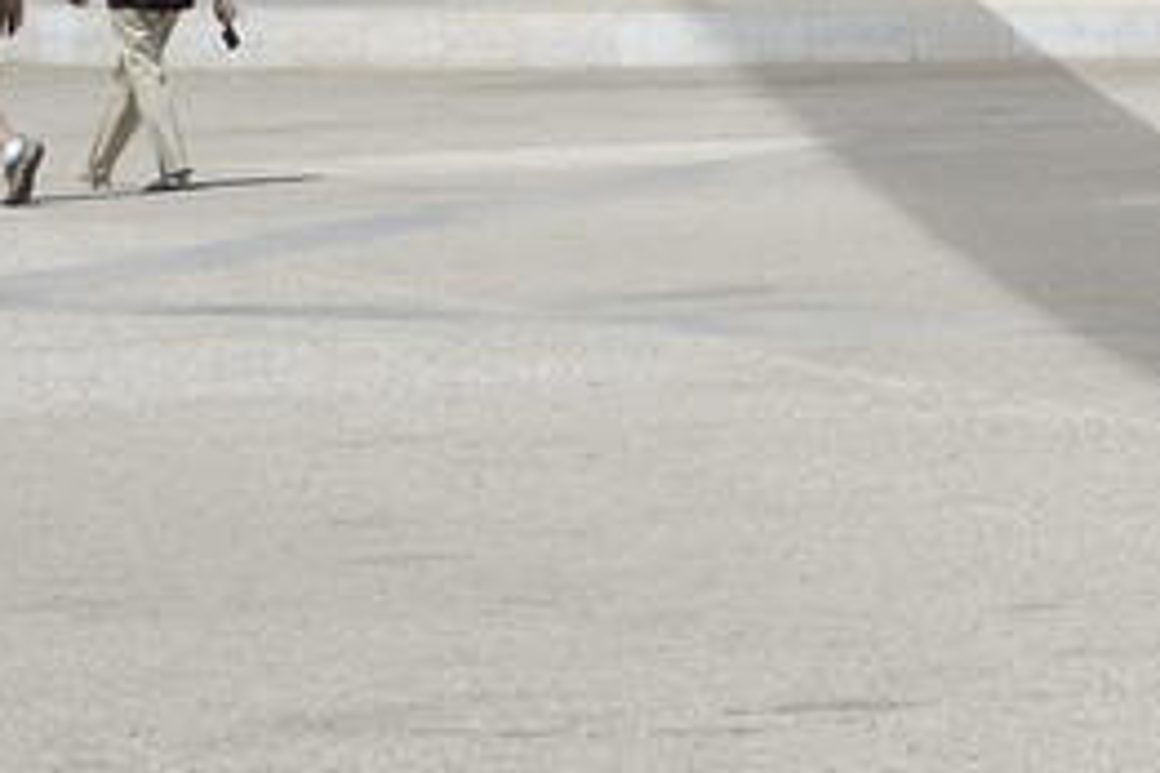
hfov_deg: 9.0
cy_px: -1266
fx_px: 7121
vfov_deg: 5.9
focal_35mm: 221
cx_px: 2009
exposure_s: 1/200
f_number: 16
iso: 200
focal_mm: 36
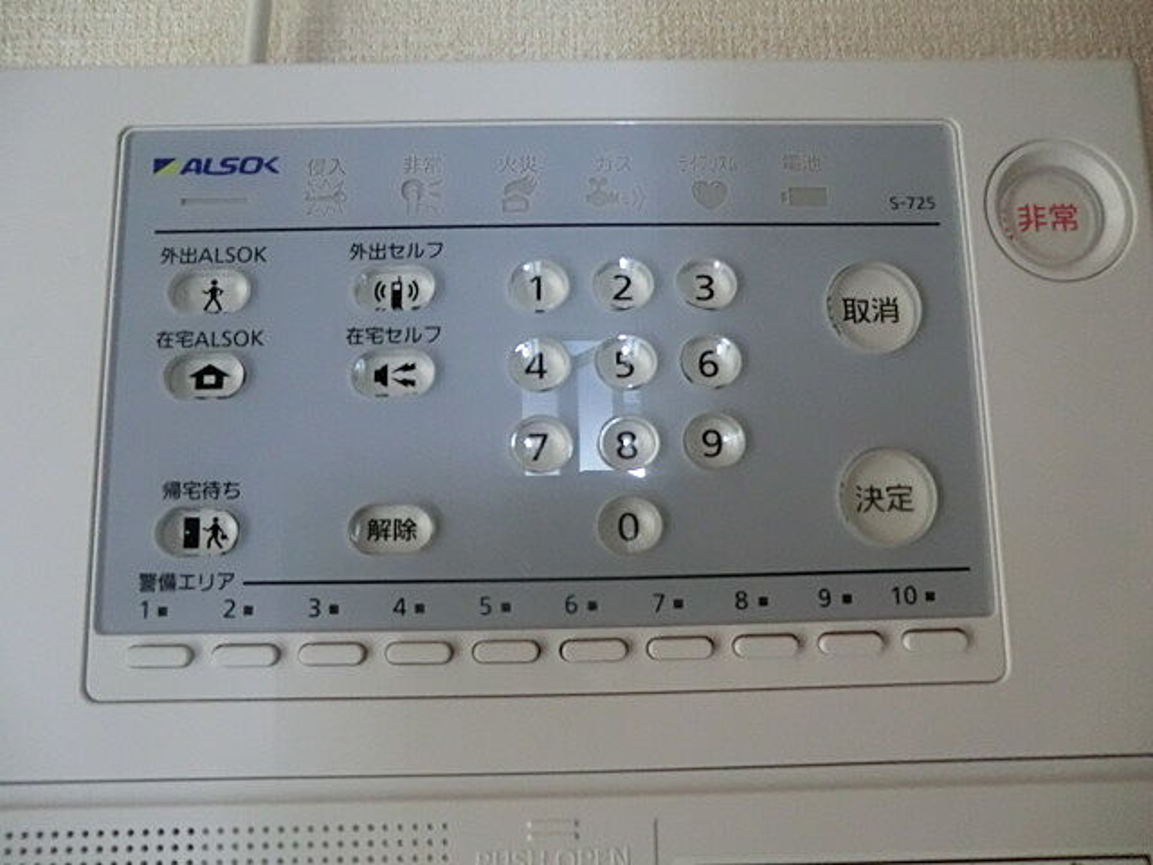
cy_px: 432
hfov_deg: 71.6
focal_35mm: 24
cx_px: 576
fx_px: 799
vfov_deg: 56.8
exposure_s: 1/10
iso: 800
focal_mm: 4.3
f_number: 3.2
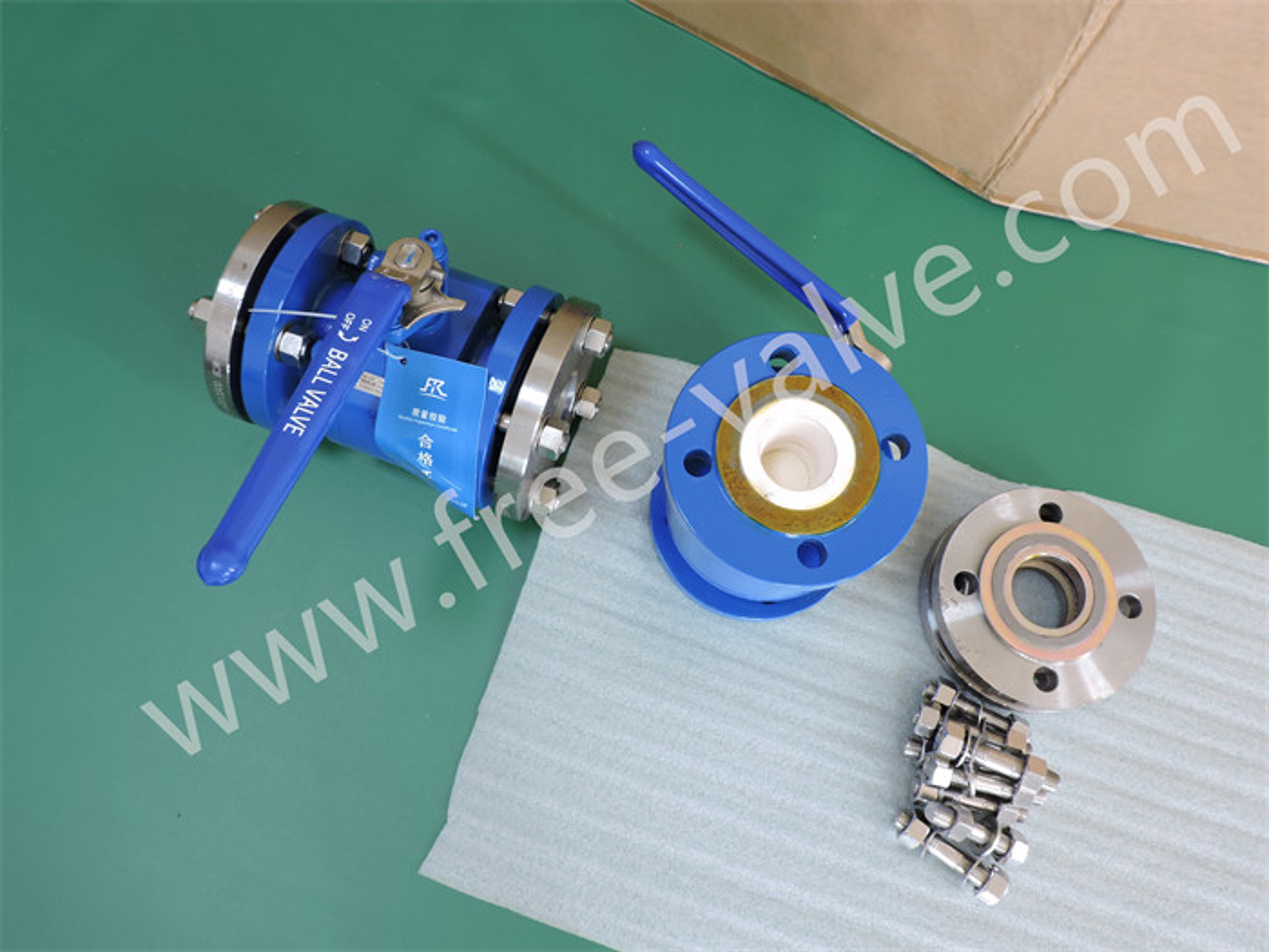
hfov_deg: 63.4
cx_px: 634
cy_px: 476
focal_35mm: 28
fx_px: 1026
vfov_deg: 49.7
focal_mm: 5
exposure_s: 1/30
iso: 180
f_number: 3.1
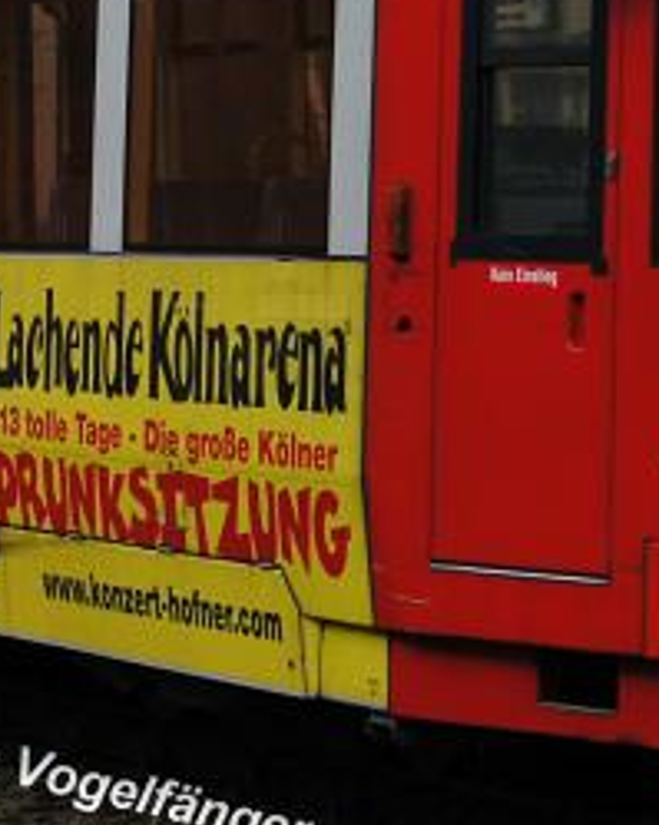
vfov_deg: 8.5
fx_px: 5513
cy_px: -113
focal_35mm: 226
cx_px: 126
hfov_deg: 6.8
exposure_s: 1/800
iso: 800
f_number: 9
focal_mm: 40
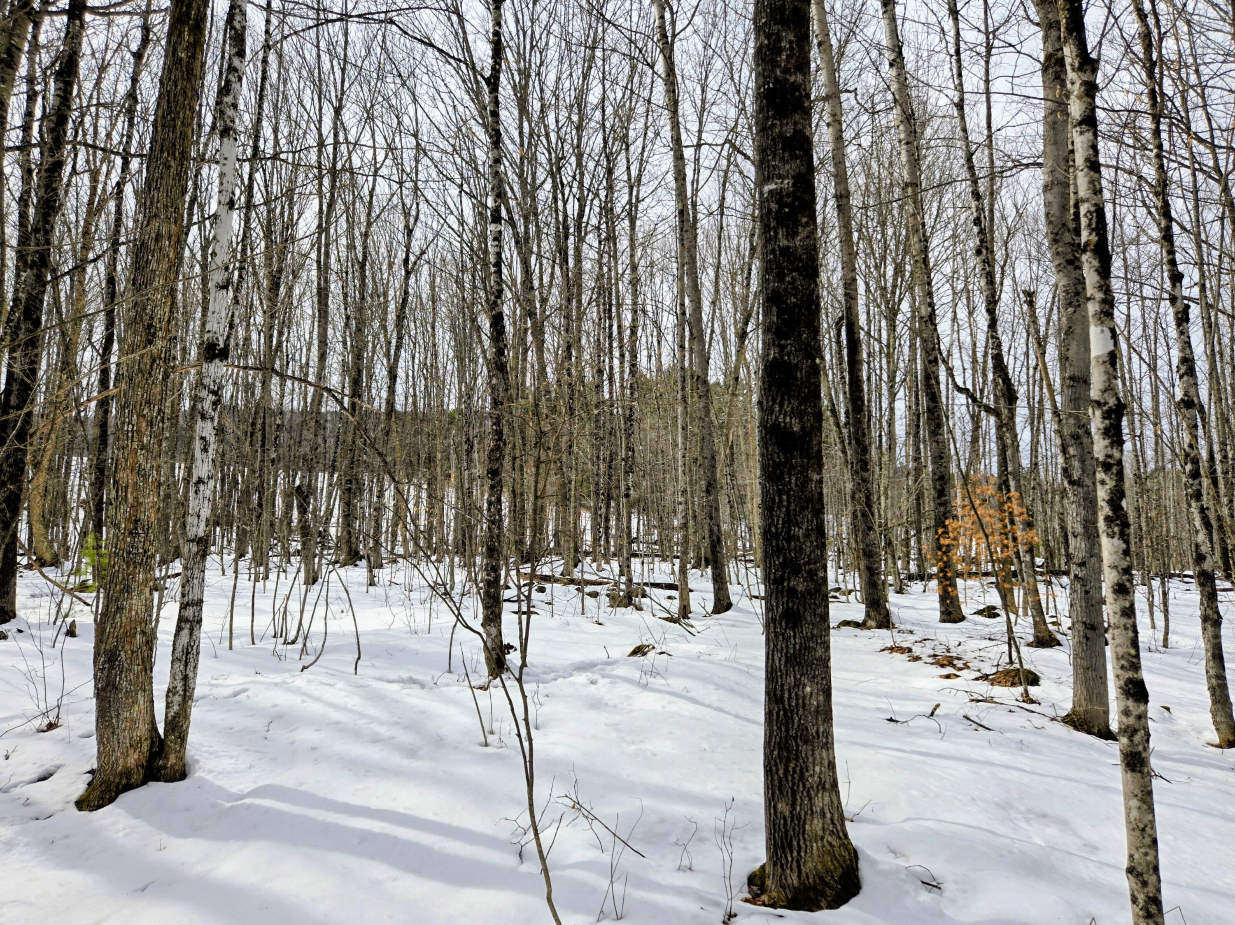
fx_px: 820
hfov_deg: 73.9
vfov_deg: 58.9
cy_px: 462
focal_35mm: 23
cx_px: 618
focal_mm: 5.4
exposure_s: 1/2071
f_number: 1.8
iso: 25
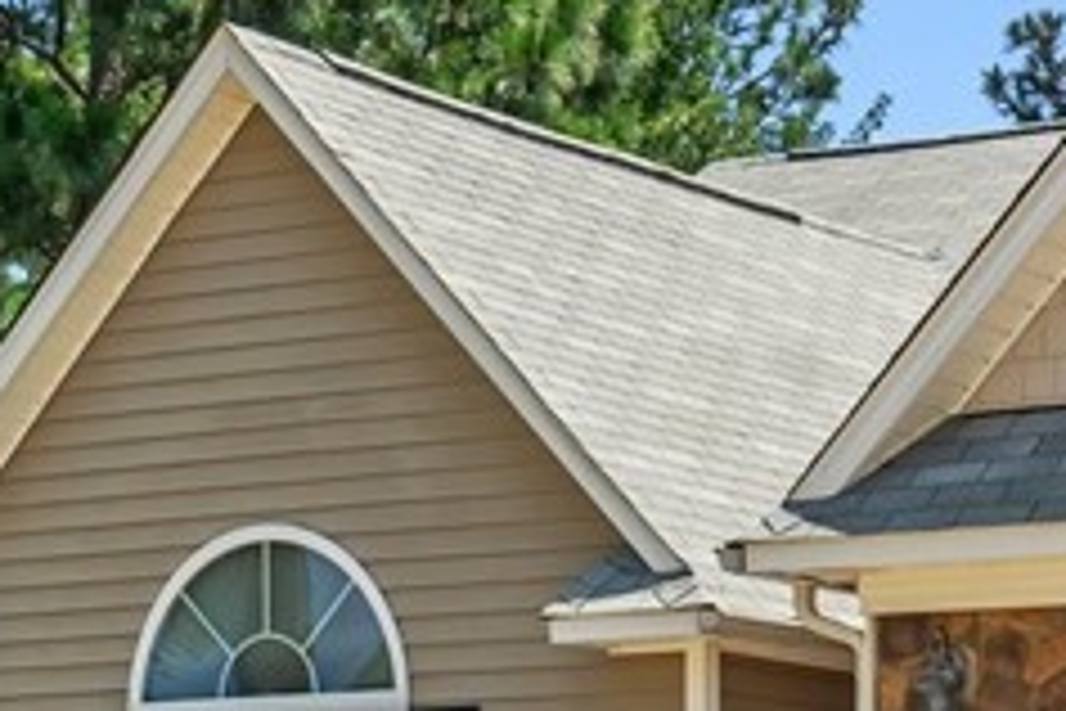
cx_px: 1381
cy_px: 722
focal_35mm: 133
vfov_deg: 10.2
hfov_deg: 14.8
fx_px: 3938
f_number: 8
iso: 200
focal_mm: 29
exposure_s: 1/400
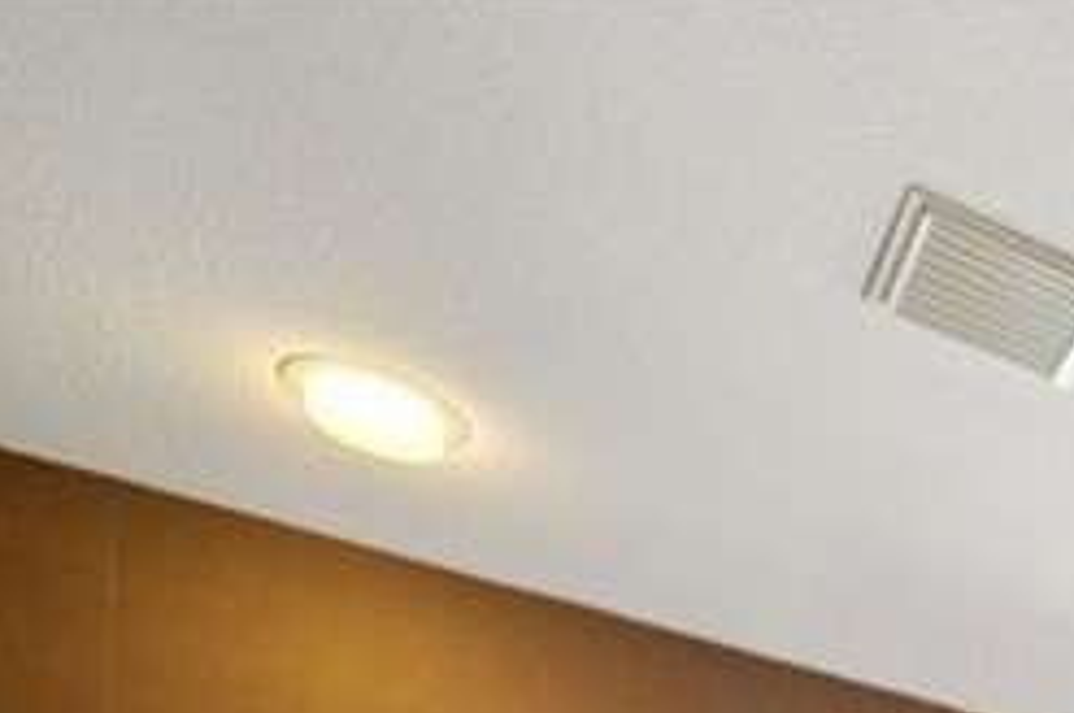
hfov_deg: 23.0
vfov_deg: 17.3
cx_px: 1870
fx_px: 1609
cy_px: 1465
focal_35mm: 54
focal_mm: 13
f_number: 8
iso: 320
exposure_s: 1/30
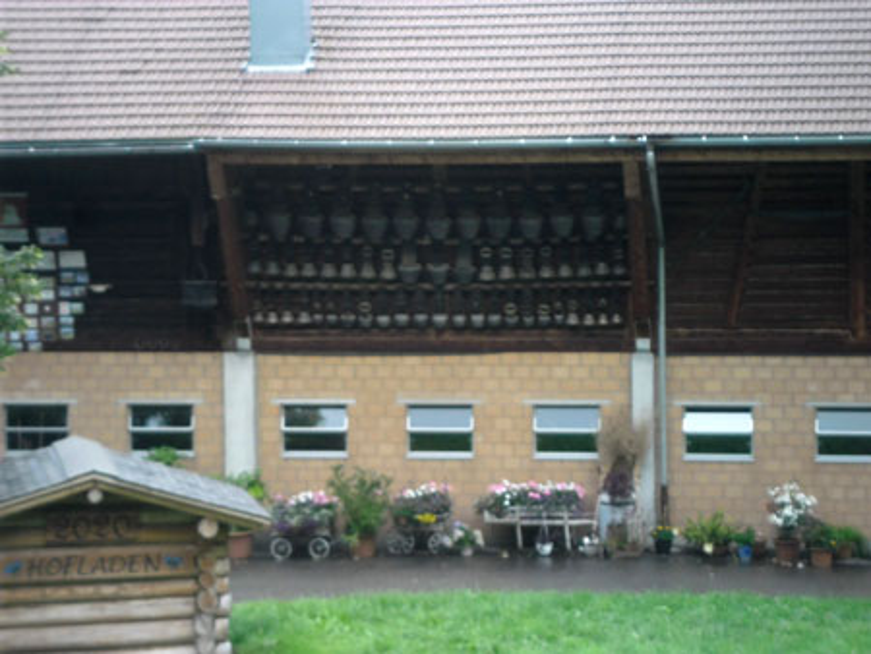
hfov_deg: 14.6
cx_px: 436
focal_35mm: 135
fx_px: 3399
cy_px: 327
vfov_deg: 11.0
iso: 200
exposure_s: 1/90
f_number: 5.9
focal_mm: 24.5
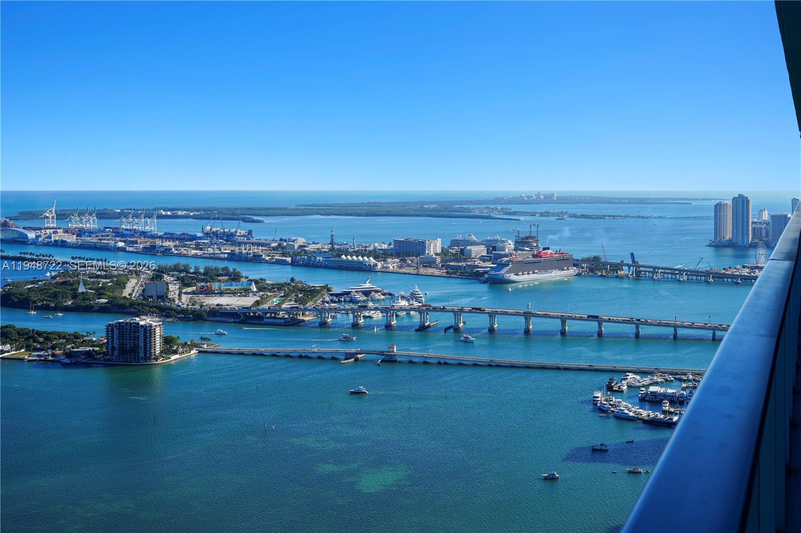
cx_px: 400
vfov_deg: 27.0
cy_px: 266
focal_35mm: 50
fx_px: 1112
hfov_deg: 39.6
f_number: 10
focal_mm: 50
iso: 100
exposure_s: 1/200
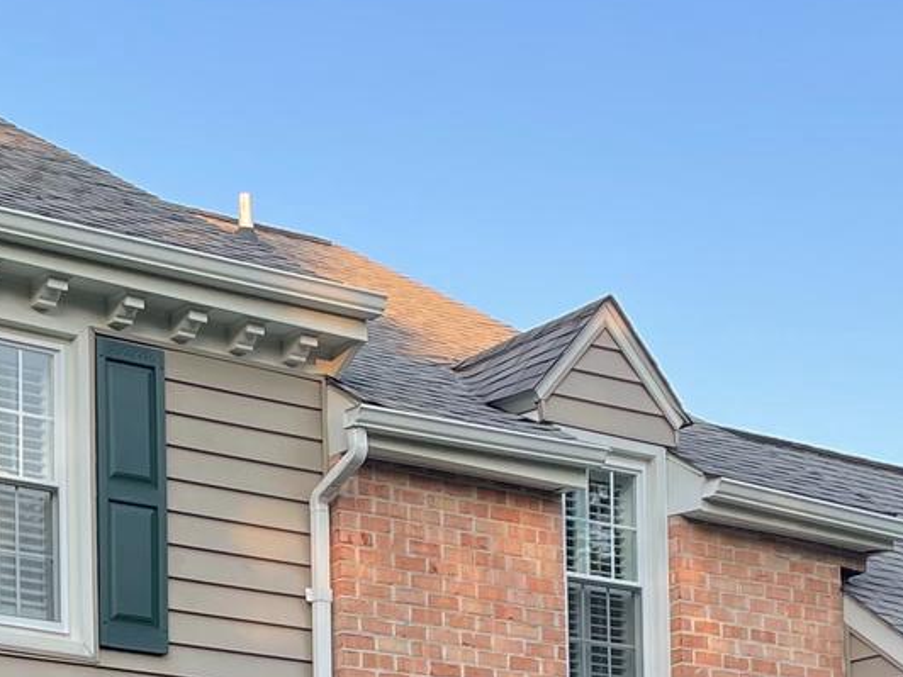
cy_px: 1060
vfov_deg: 13.8
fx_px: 2609
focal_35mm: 100
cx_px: 70
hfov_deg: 19.2
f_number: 1.6
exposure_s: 1/313
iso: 32
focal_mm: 4.2
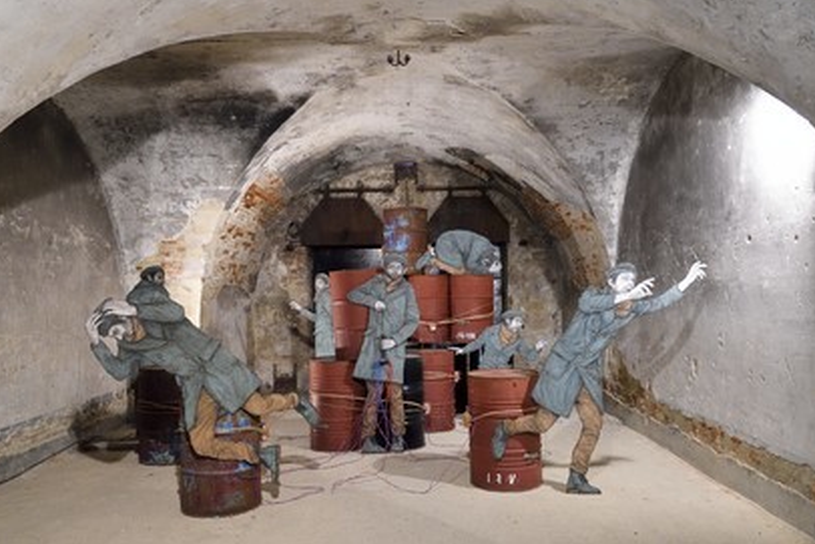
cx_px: 397
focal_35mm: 31
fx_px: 702
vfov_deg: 42.4
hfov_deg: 60.3
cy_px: 267
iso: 3200
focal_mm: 30
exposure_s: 1/25
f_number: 8
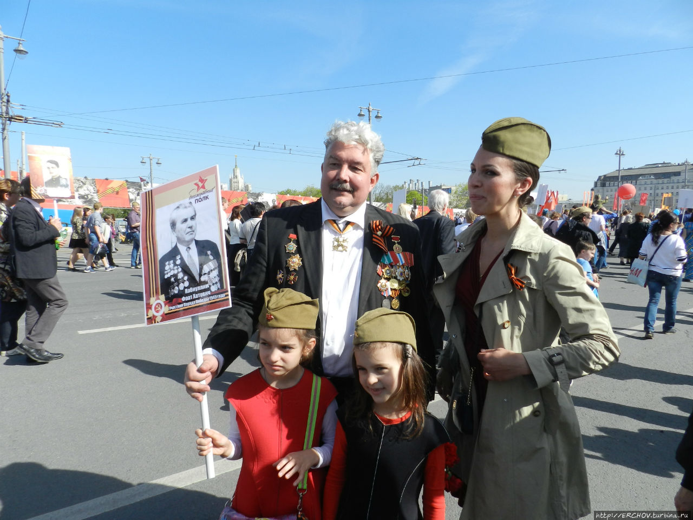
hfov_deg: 73.9
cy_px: 260
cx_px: 346
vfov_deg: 58.9
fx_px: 460
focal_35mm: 23
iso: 160
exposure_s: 1/800
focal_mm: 4
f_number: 4
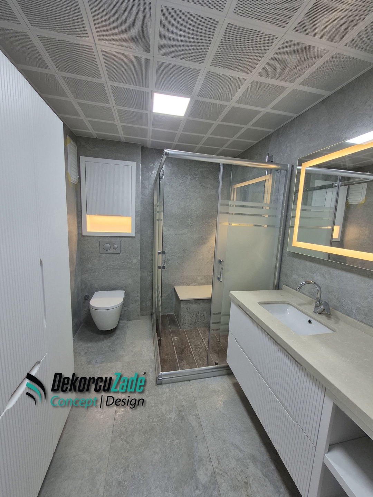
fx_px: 187
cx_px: 186
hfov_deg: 89.9
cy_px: 248
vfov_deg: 106.2
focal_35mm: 13
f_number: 2.2
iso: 100
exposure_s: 1/50
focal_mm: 1.74
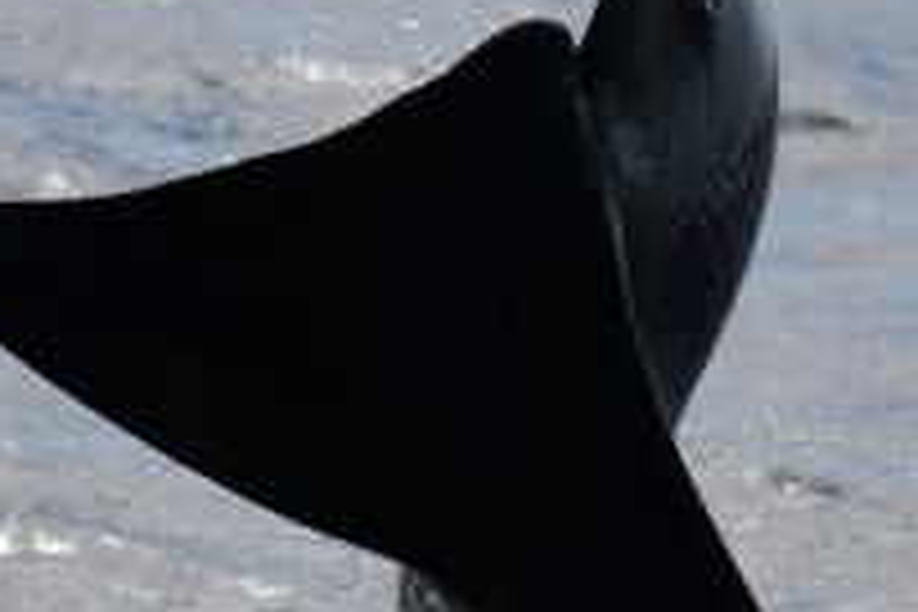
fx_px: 44902
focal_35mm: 1761
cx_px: 526
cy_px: 956
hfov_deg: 1.2
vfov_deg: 0.8
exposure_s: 1/2000
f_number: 8
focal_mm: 300
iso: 320
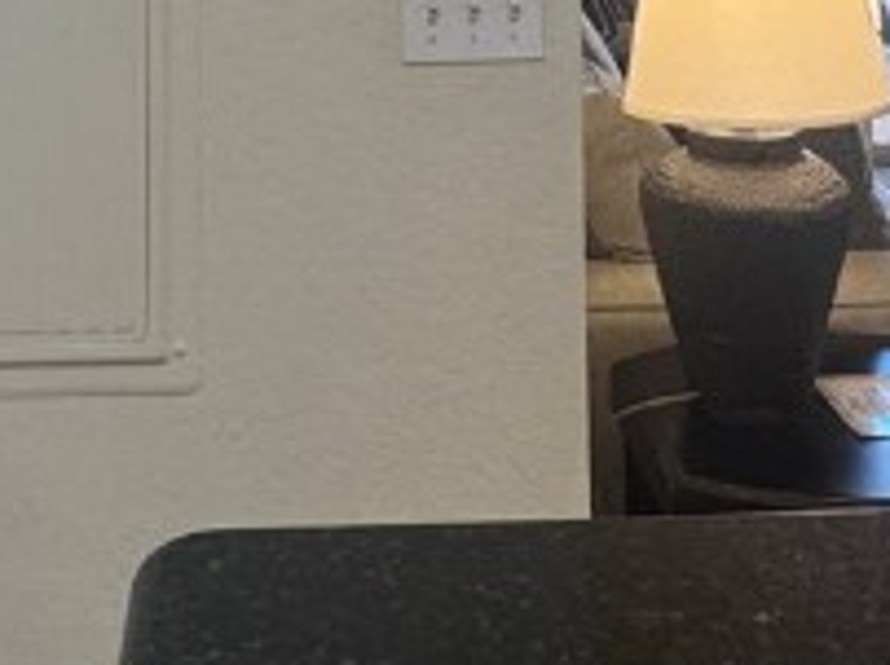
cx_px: 401
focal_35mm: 71
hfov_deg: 27.4
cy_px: -467
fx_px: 1823
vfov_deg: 17.5
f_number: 2.2
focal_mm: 2.22
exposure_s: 1/120
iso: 250
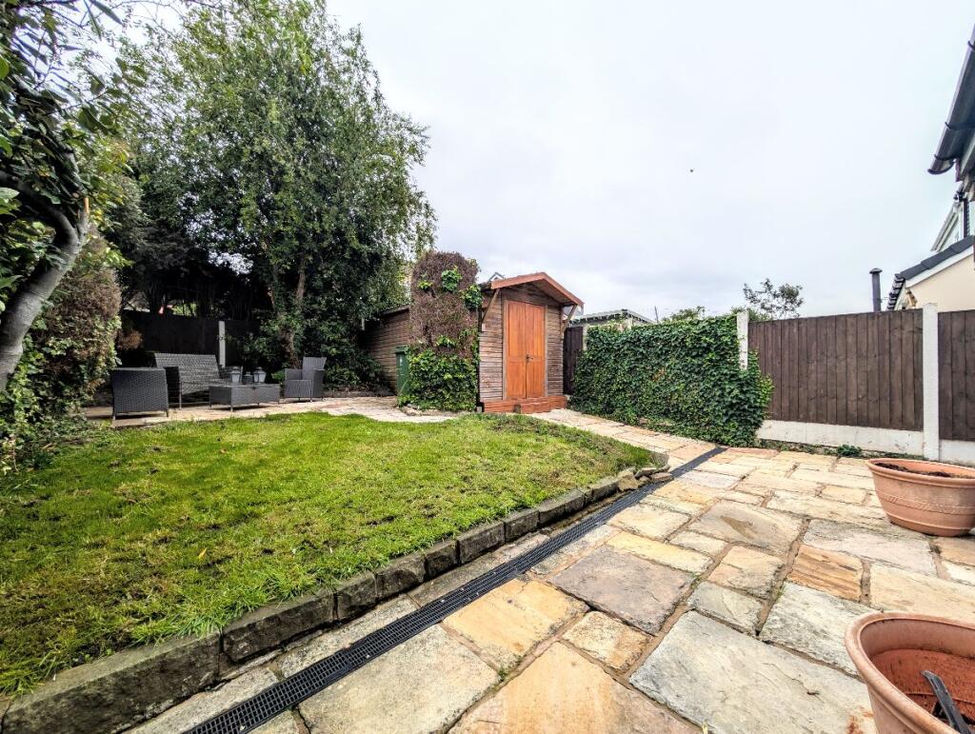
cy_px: 367
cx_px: 488
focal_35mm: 12
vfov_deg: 94.6
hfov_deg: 110.5
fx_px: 338
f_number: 1.7
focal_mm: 2.02
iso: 54
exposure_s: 1/1272
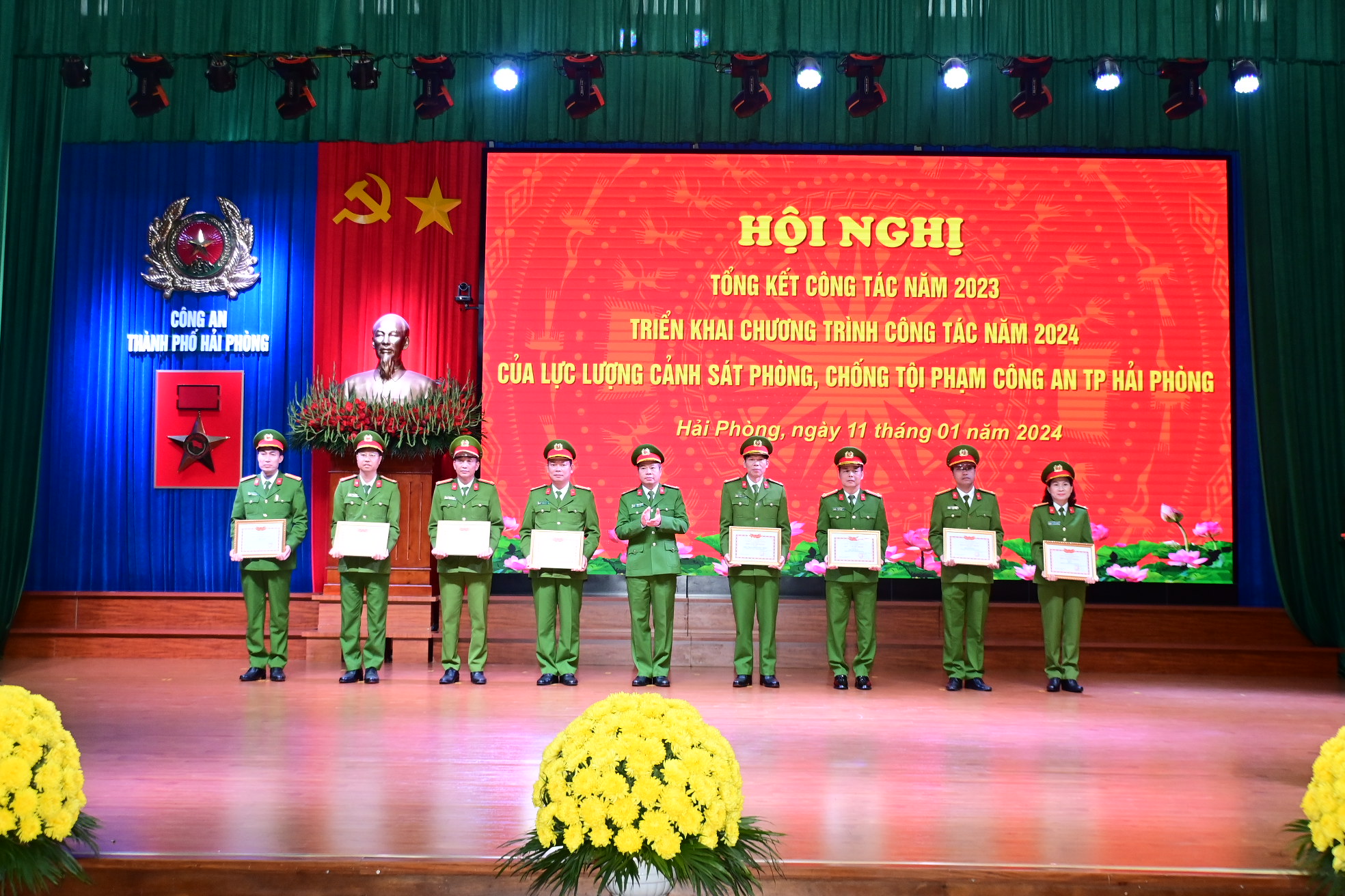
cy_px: 448
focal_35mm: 40
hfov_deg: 48.5
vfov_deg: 33.4
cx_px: 672
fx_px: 1494
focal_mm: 27
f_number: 4
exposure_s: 1/200
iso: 1250
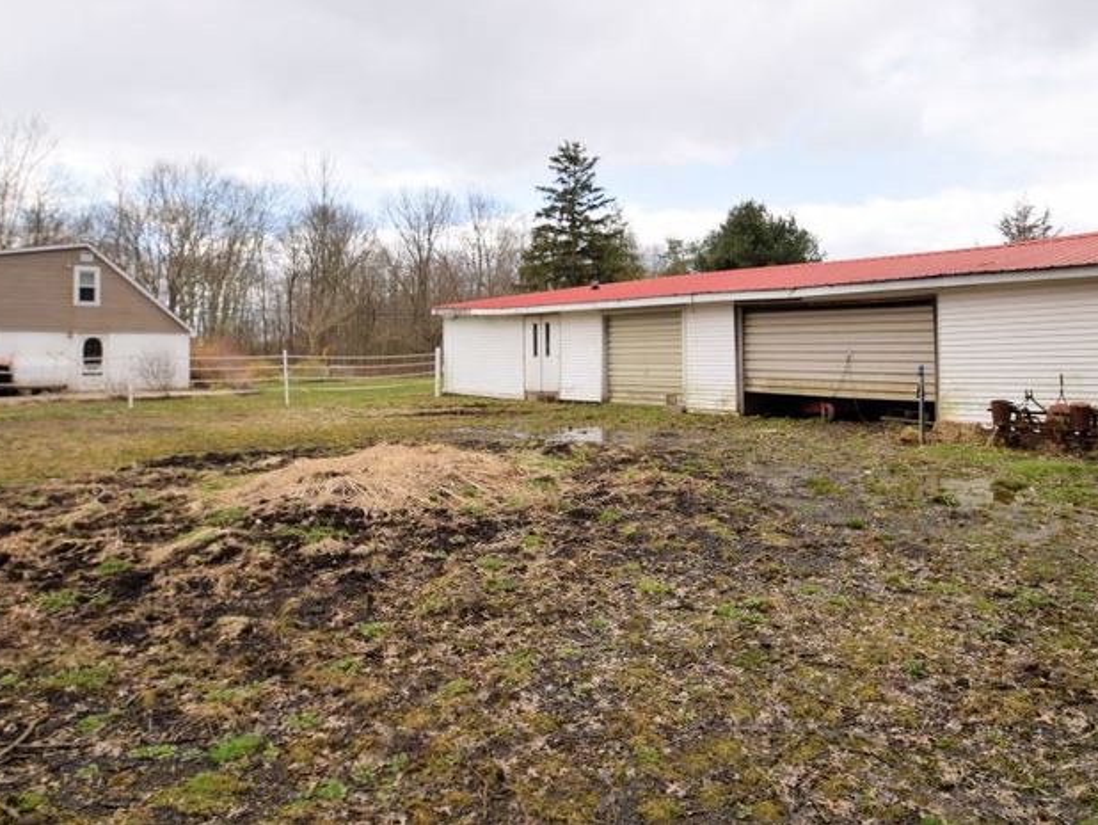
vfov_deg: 57.5
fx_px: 741
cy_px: 311
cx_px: 663
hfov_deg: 72.3
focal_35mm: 23
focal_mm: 11.5
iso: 100
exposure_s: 1/200
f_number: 8
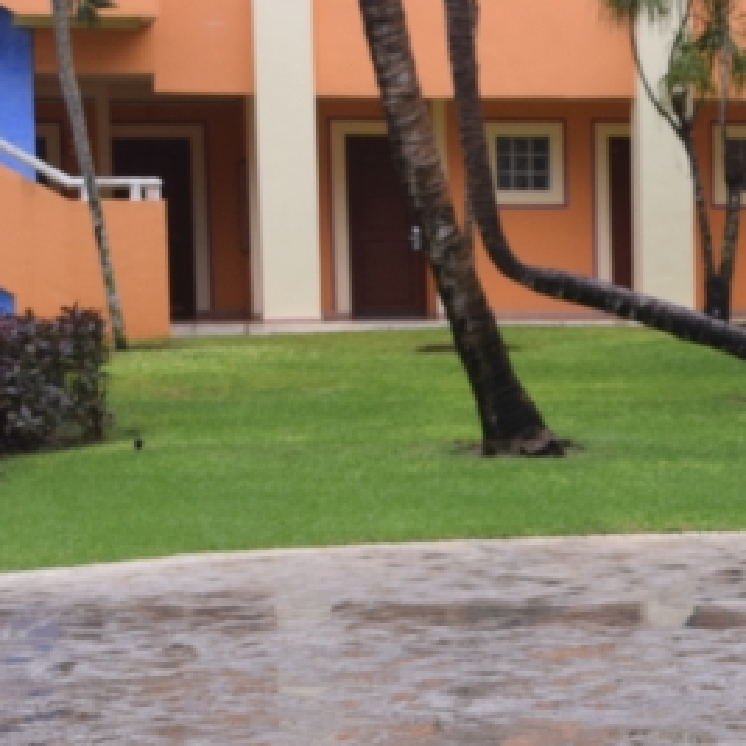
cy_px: 833
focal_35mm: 127
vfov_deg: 13.4
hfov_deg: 13.2
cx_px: 1006
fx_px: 3096
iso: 400
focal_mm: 26
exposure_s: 1/160
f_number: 6.3
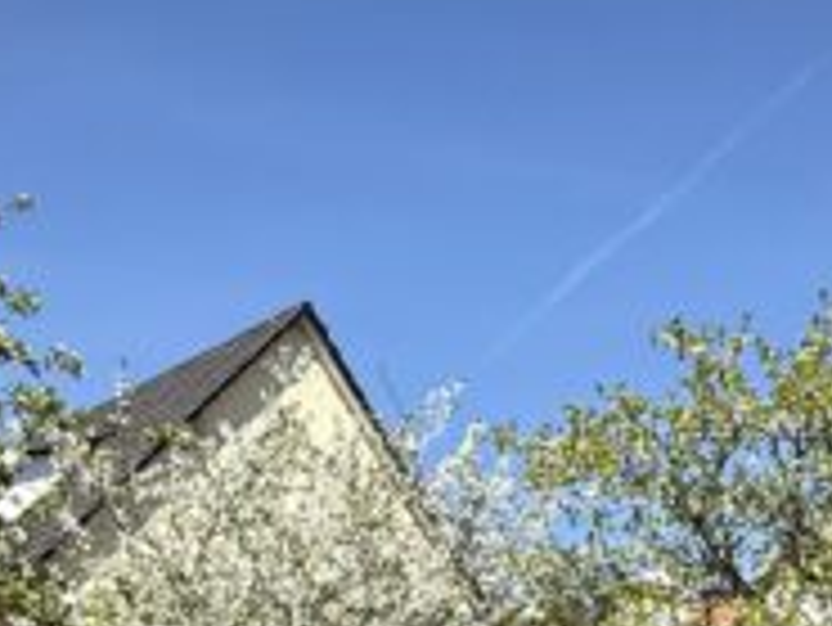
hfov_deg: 33.2
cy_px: 698
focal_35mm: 58
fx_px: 1395
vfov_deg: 23.6
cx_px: 445
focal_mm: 2.22
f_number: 2.2
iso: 50
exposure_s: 1/2024
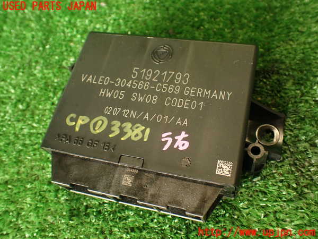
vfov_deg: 44.2
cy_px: 120
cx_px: 159
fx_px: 294
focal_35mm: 32
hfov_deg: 56.8
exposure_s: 1/40
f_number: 2.4
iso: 200
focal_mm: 5.79
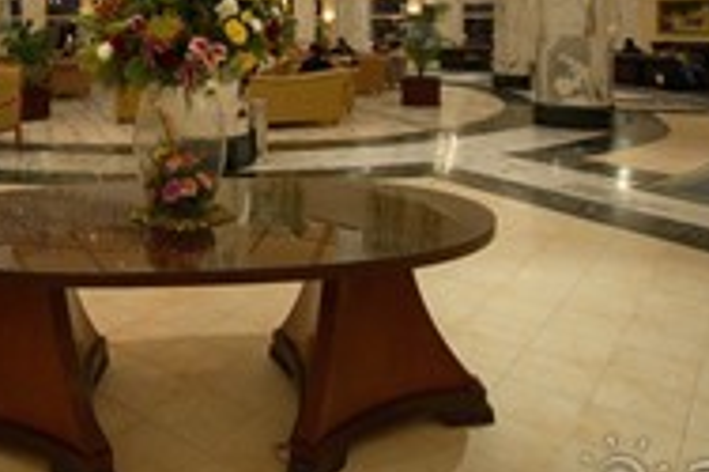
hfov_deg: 56.1
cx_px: 185
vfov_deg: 37.8
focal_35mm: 32
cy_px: 32
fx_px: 630
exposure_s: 1/8
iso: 220
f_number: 4
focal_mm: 10
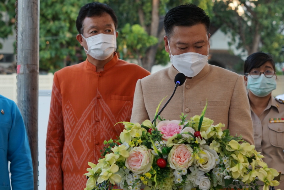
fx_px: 797
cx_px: 169
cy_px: 74
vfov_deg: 13.6
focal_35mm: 101
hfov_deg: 20.2
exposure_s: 1/160
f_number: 4
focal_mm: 50
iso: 250
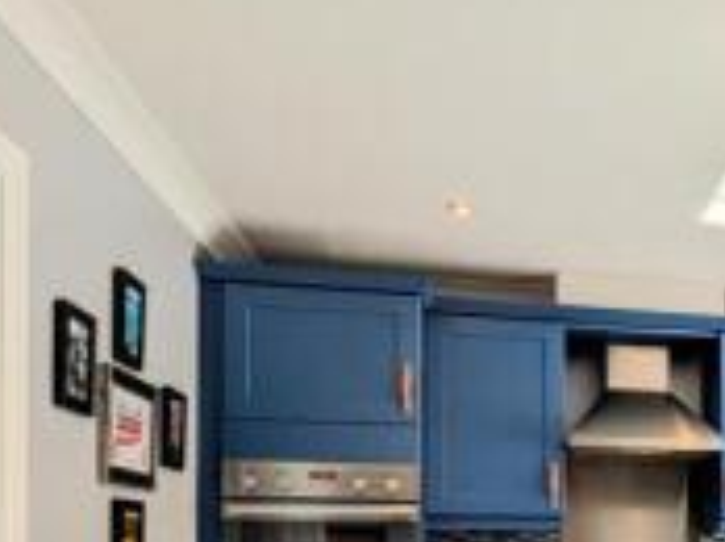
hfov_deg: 35.8
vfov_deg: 28.7
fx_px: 983
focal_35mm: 47
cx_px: 756
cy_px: 552
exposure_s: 1/219
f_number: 2.2
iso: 46
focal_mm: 1.83
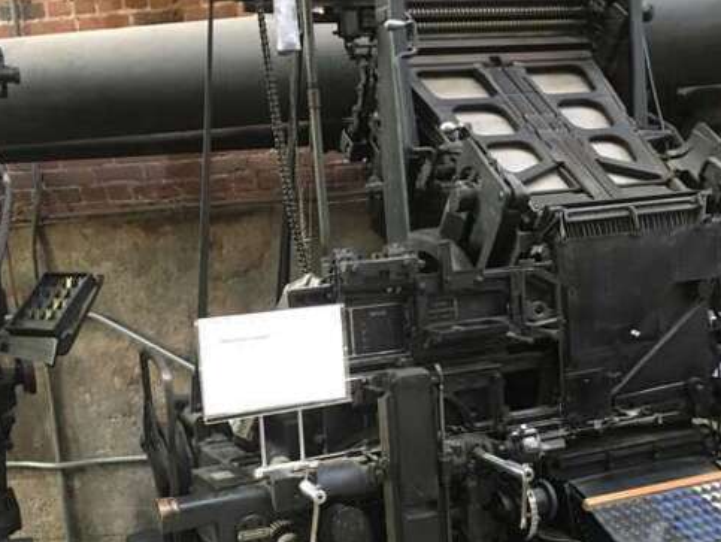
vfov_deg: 30.1
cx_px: 342
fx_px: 1001
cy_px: 349
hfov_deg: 39.6
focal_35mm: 48
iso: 200
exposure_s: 1/20
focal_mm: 4.15
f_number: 2.2
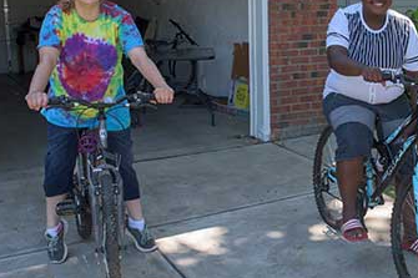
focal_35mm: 52
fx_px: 603
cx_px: 300
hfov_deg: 37.5
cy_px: 87
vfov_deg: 25.8
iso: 640
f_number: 8
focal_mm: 24
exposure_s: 1/320
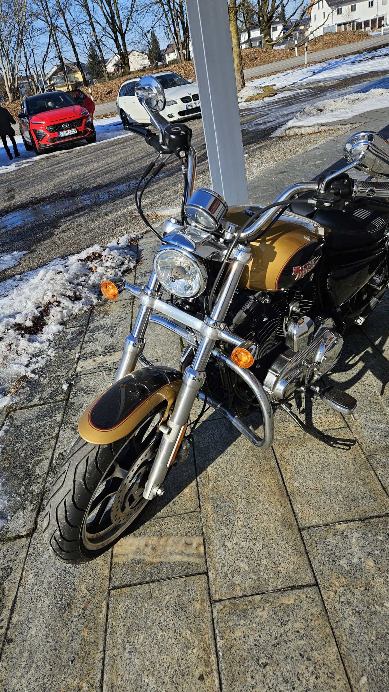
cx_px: 184
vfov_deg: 71.9
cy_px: 337
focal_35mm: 26
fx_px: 477
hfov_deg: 44.4
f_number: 1.8
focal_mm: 5.4
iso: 25
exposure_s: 1/1546
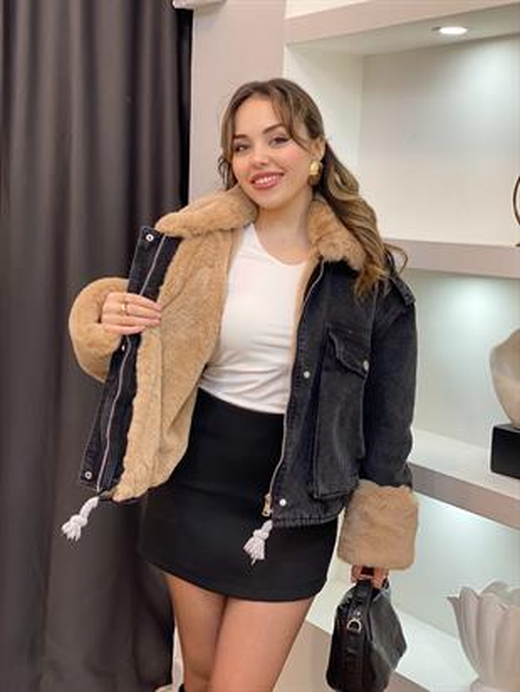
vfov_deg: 36.8
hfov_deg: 28.0
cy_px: 346
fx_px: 1041
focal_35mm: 52
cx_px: 260
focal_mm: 6
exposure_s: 1/100
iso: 125
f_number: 2
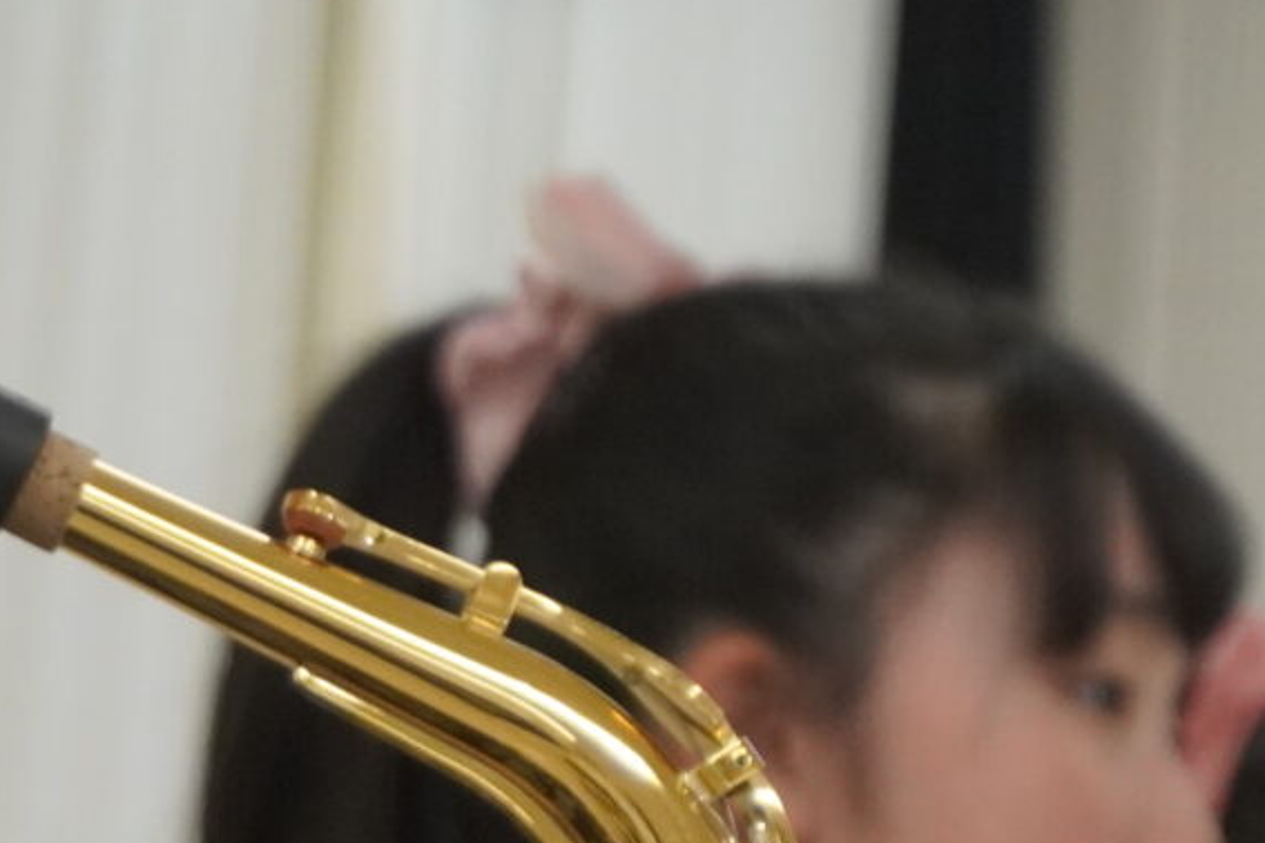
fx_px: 8925
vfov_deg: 5.4
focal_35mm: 254
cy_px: 1126
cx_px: 560
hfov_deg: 8.1
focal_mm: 50
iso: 2000
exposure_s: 1/160
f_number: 5.6
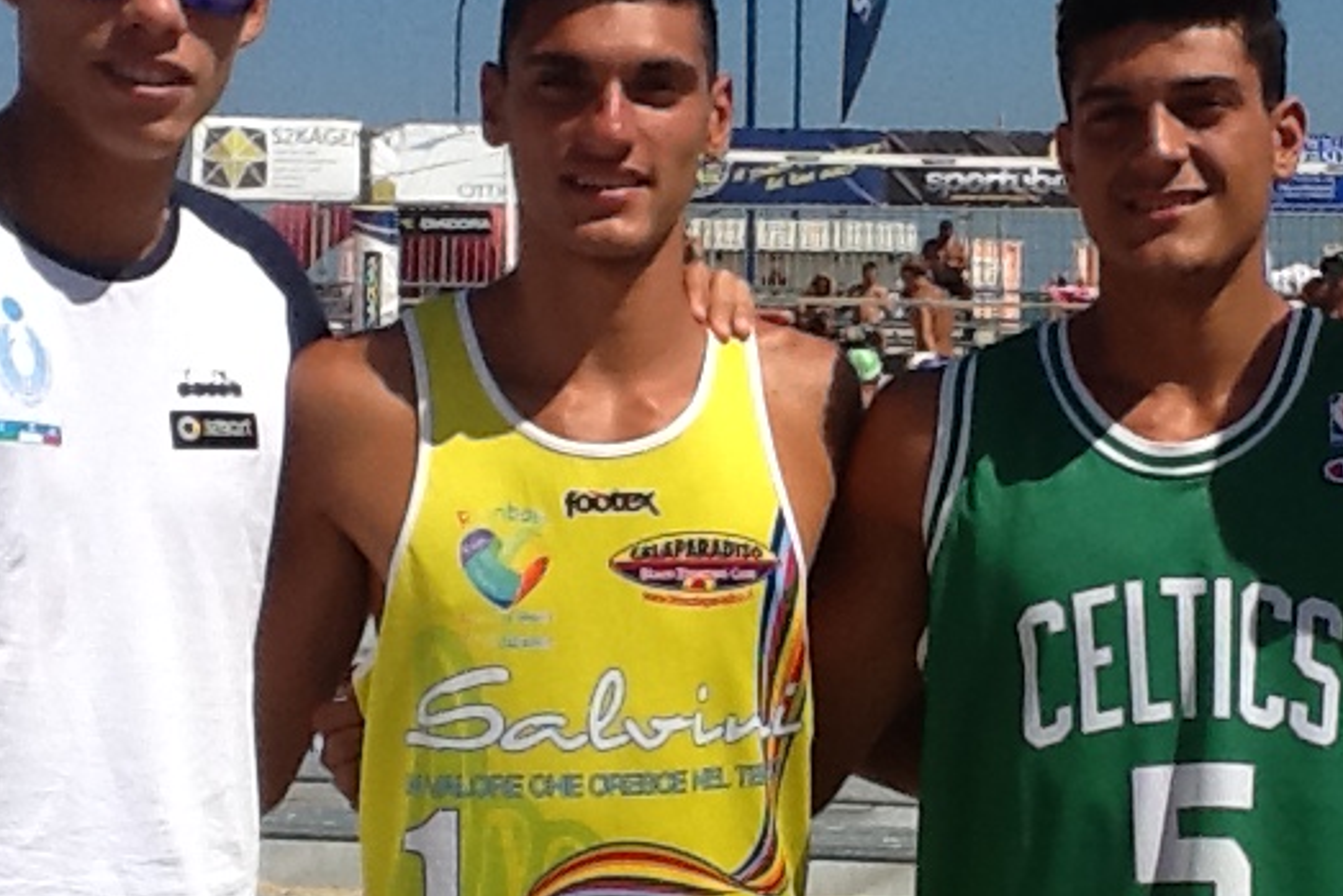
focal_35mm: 84
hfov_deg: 24.1
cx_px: 912
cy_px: 493
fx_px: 3134
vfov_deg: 16.3
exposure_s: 1/2433
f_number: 2.4
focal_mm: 2.03
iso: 40
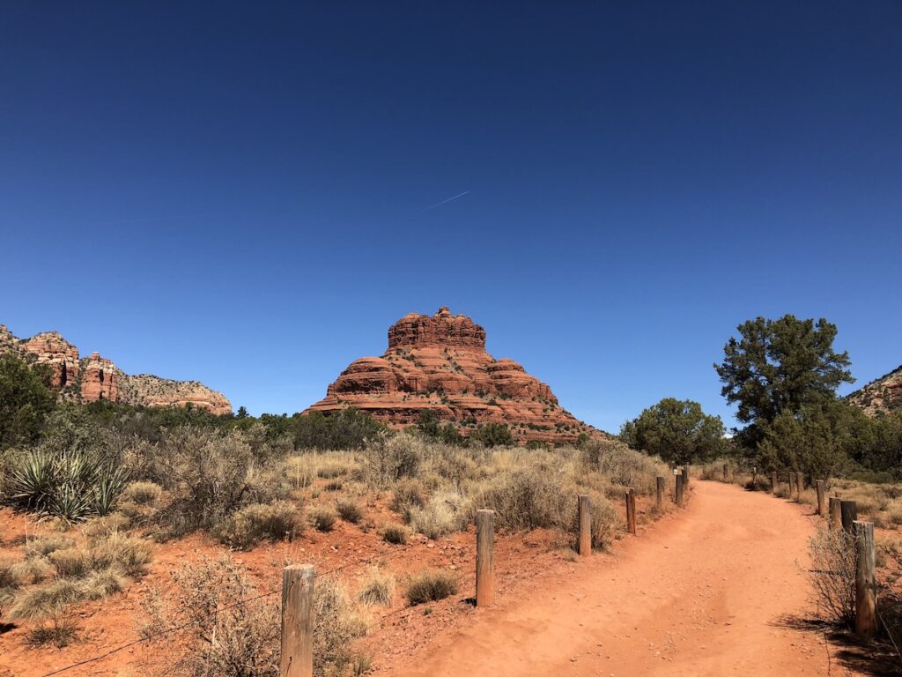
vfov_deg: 49.7
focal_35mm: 28
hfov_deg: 63.4
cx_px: 451
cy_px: 338
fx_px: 730
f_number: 1.8
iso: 20
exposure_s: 1/2000
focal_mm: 3.99
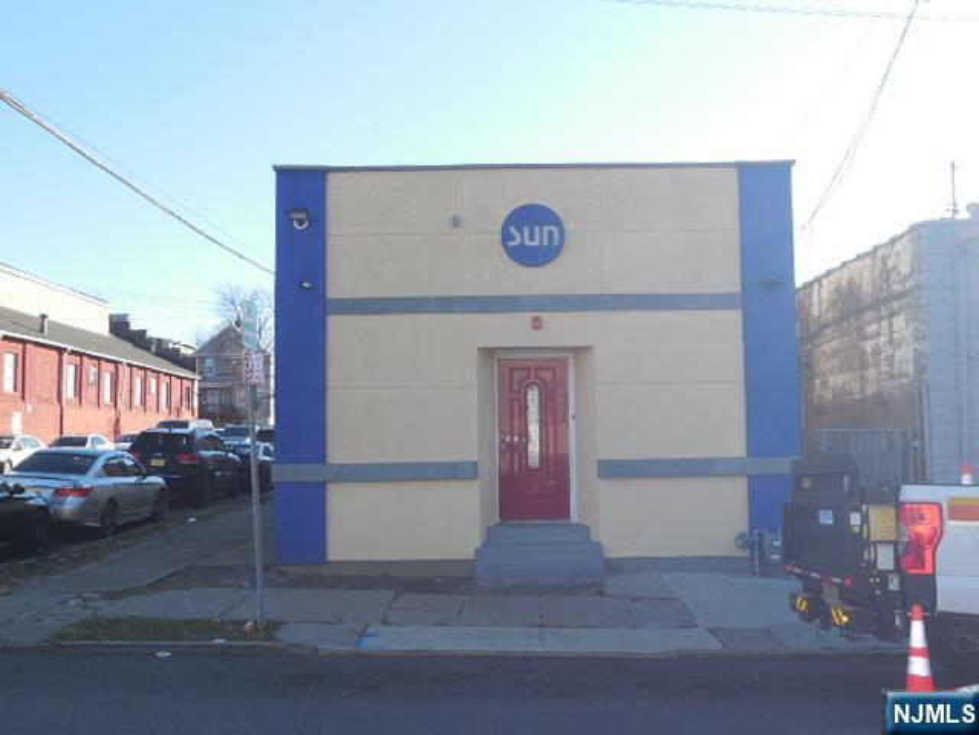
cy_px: 368
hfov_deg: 49.0
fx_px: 1075
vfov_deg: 37.7
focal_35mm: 38
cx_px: 490
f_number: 4.2
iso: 125
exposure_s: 1/400
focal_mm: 6.8
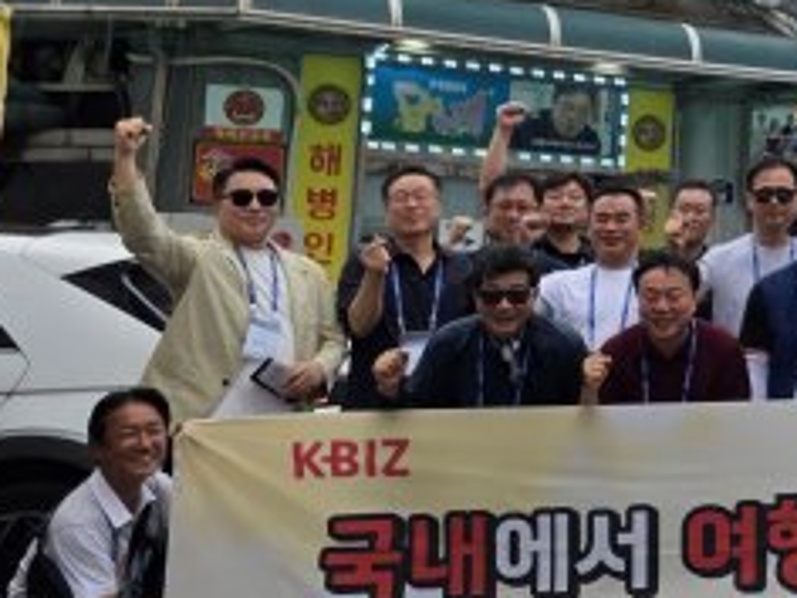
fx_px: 1796
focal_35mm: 78
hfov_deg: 20.9
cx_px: 1223
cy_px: 54
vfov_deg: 18.6
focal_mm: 6.3
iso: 80
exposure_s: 1/4650
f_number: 1.7
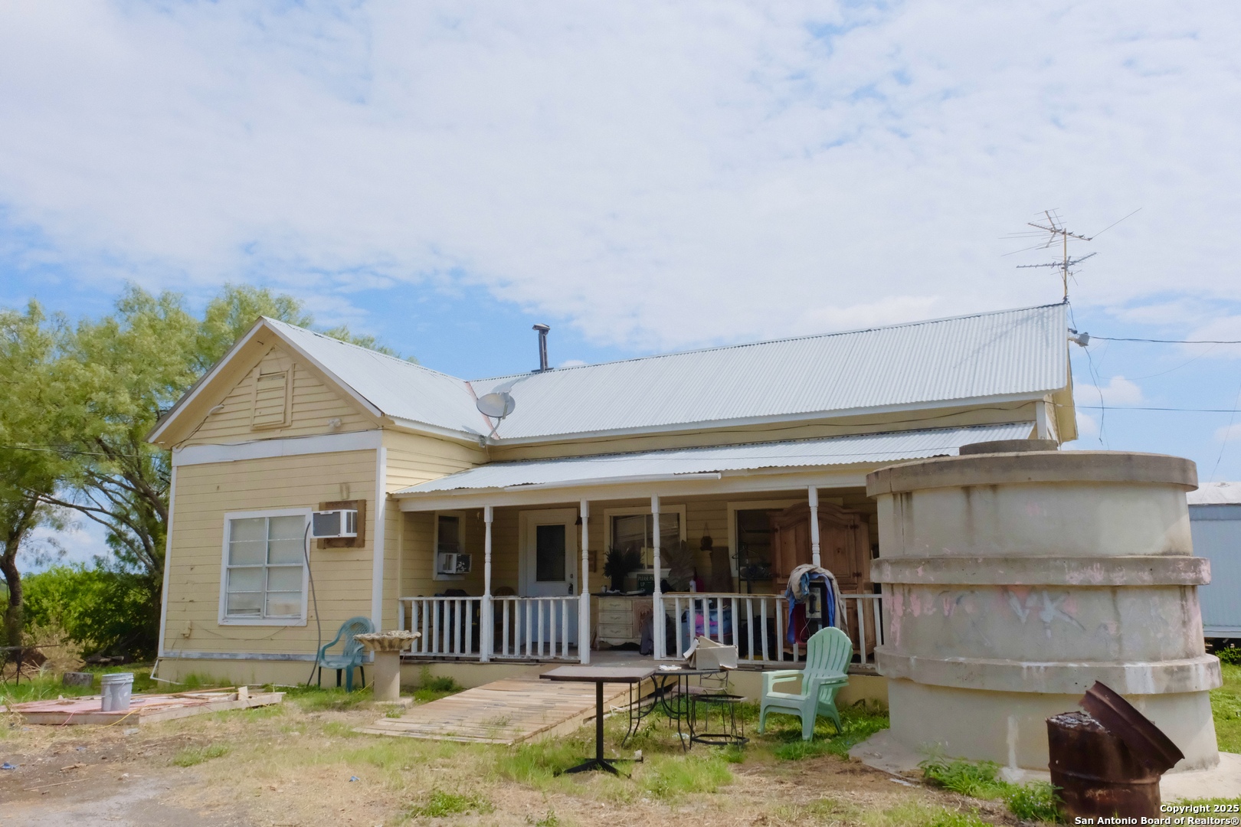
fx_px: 862
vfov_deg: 51.3
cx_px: 620
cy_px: 414
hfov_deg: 71.5
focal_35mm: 25
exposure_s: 1/3800
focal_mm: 16.5
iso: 4000
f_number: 11
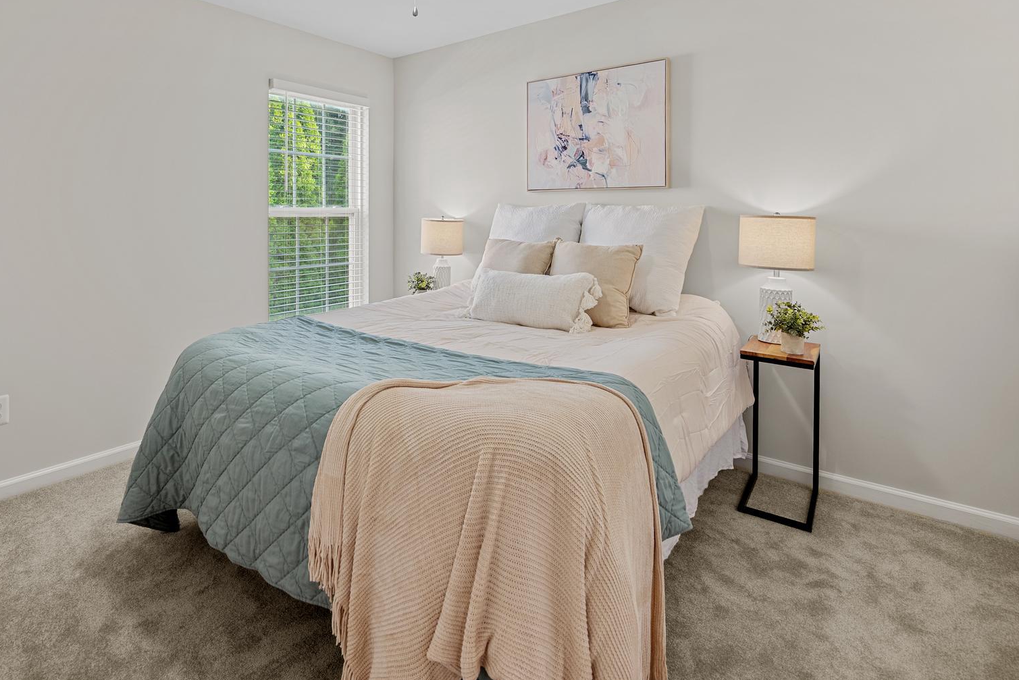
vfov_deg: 63.1
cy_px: 232
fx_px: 538
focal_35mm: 19
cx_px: 419
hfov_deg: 86.0
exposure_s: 1/20
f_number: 4
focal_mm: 14
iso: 100
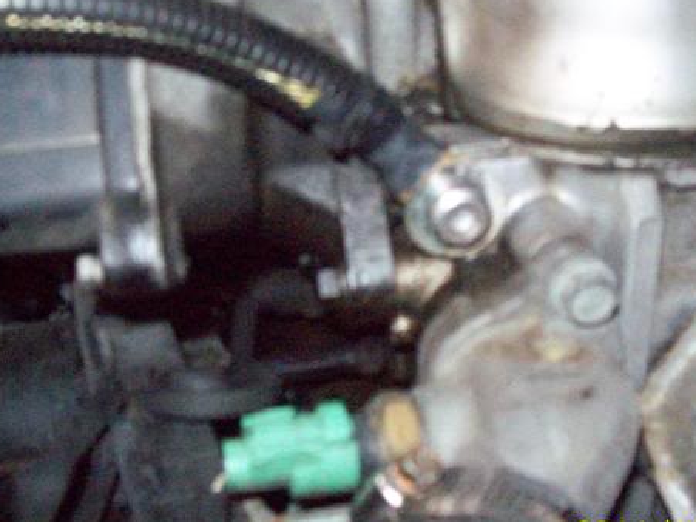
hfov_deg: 37.5
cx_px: 345
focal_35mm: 51
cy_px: 239
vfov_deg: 28.5
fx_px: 1025
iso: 800
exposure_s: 1/128
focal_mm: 6
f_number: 2.7
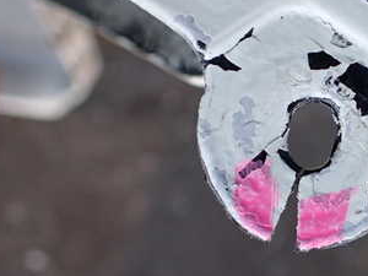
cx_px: 355
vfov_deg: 24.4
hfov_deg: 30.3
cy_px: 124
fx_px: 638
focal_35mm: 60
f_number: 2.3
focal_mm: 5.4
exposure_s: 1/125
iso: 250
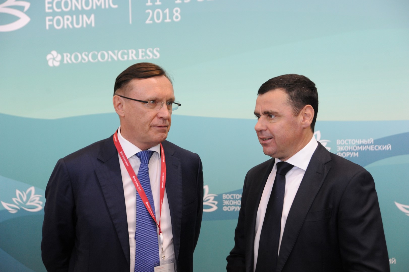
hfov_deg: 32.4
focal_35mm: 62
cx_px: 204
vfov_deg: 21.9
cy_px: 136
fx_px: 704
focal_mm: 62
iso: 2500
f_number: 4
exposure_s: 1/80
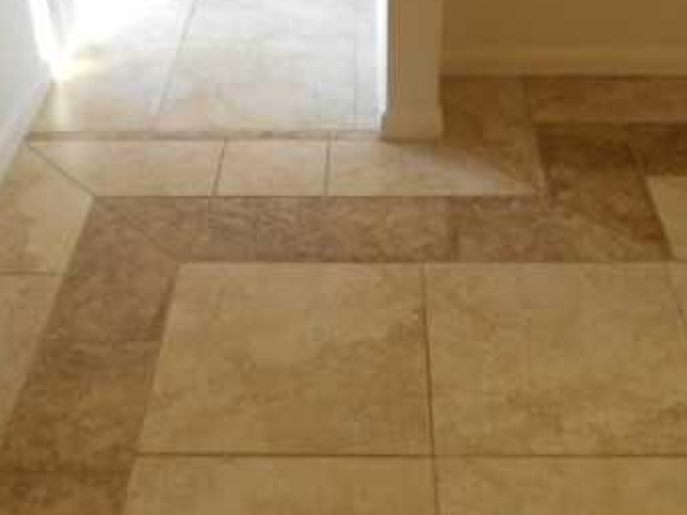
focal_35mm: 49
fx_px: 972
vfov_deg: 29.6
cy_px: 212
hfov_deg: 38.9
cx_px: 370
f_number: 3.4
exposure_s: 1/30
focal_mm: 4.7
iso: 125
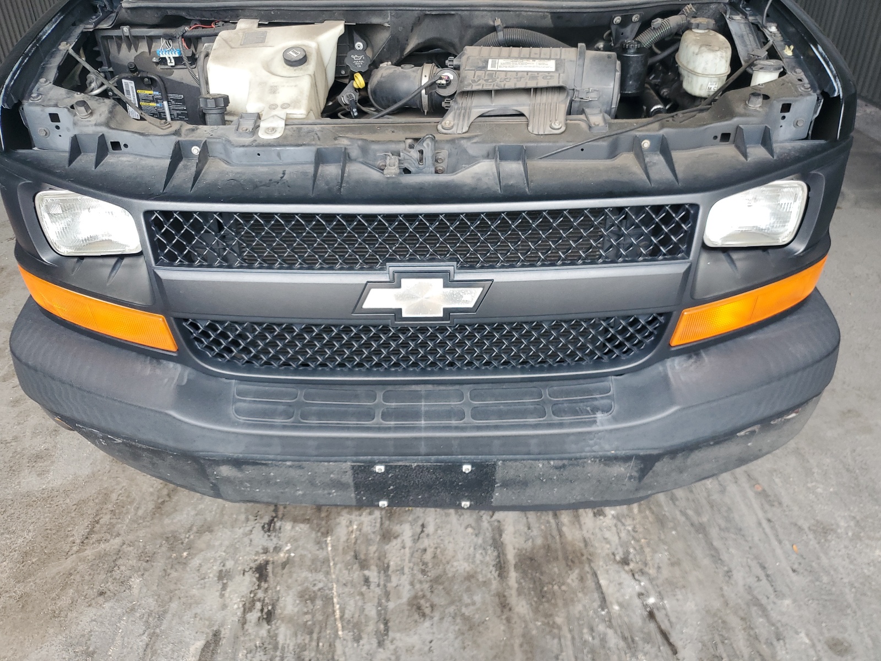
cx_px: 440
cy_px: 330
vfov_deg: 53.1
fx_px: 662
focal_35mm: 26
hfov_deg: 67.3
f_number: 1.5
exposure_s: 1/120
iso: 54
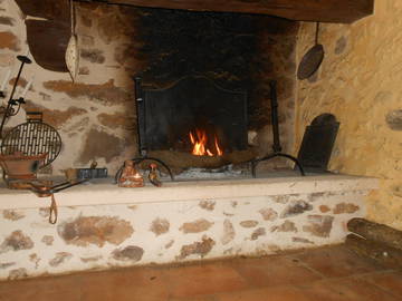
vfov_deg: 46.8
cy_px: 150
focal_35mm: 30
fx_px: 348
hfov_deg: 60.0
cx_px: 201
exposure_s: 1/25
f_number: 3.8
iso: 250
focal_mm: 5.3
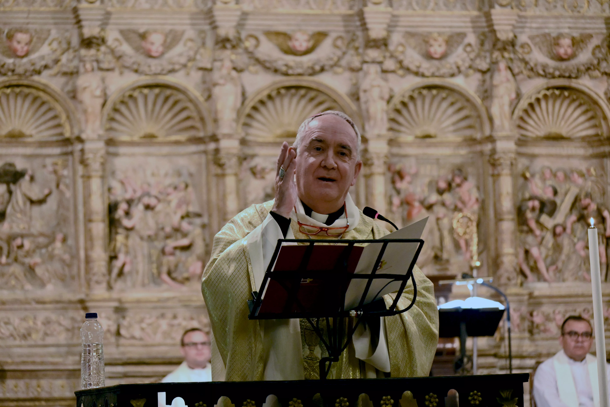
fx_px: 3177
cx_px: 305
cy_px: 204
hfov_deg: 11.0
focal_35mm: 188
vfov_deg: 7.3
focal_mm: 125
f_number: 5.3
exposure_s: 1/40
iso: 3200
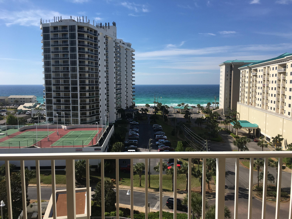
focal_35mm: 29
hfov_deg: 61.7
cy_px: 110
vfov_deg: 48.2
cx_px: 146
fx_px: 245
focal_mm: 4.15
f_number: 2.2
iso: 25
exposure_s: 1/1923
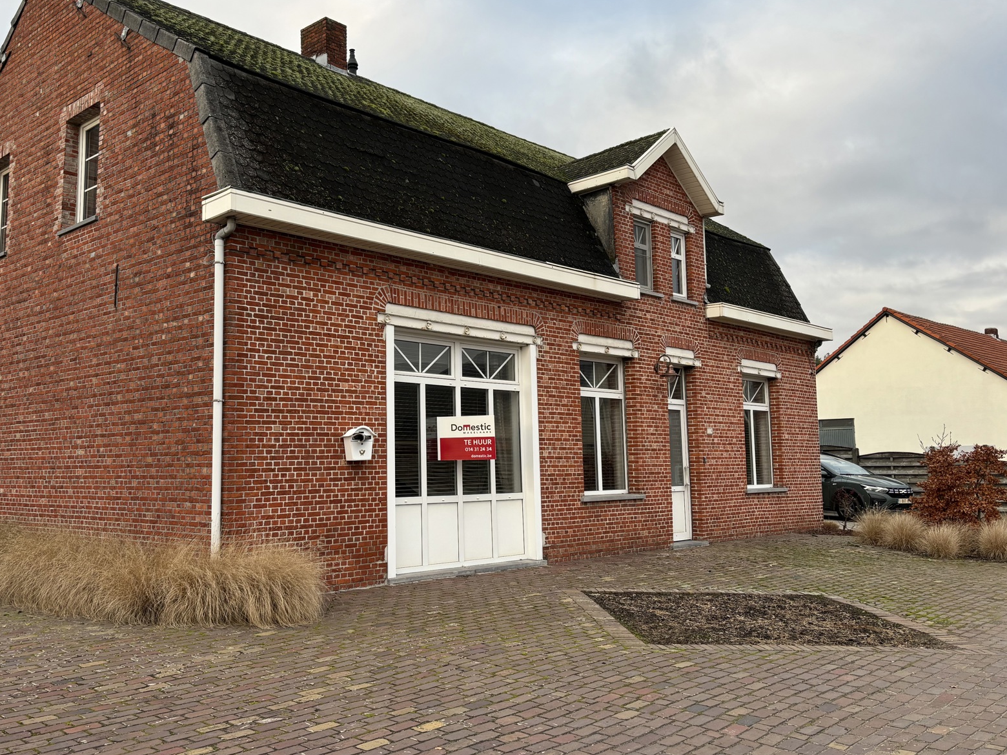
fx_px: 931
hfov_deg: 56.4
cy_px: 348
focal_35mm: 32
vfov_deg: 44.1
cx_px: 409
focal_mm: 5.96
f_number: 1.6
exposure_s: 1/255
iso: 40
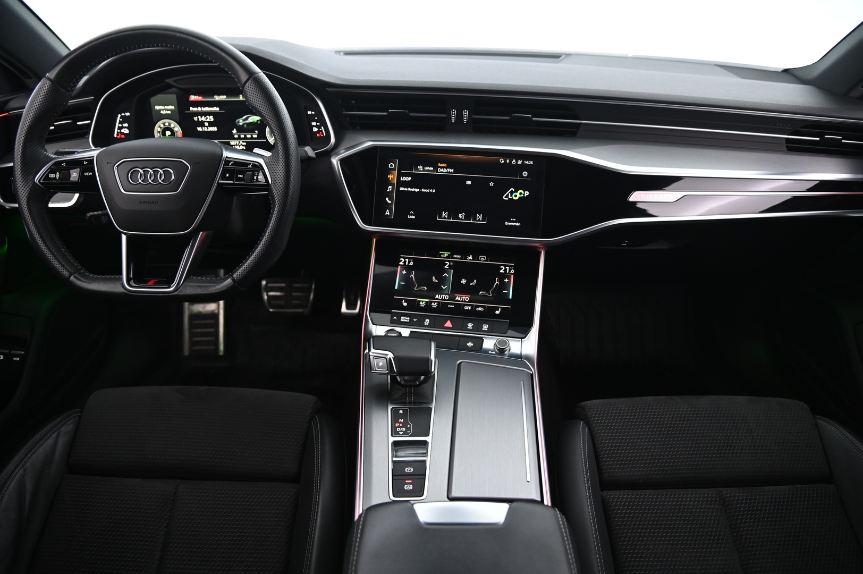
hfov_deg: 73.8
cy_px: 287
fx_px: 575
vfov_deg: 53.1
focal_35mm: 24
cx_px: 432
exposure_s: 1/15
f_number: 4
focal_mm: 24
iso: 2000
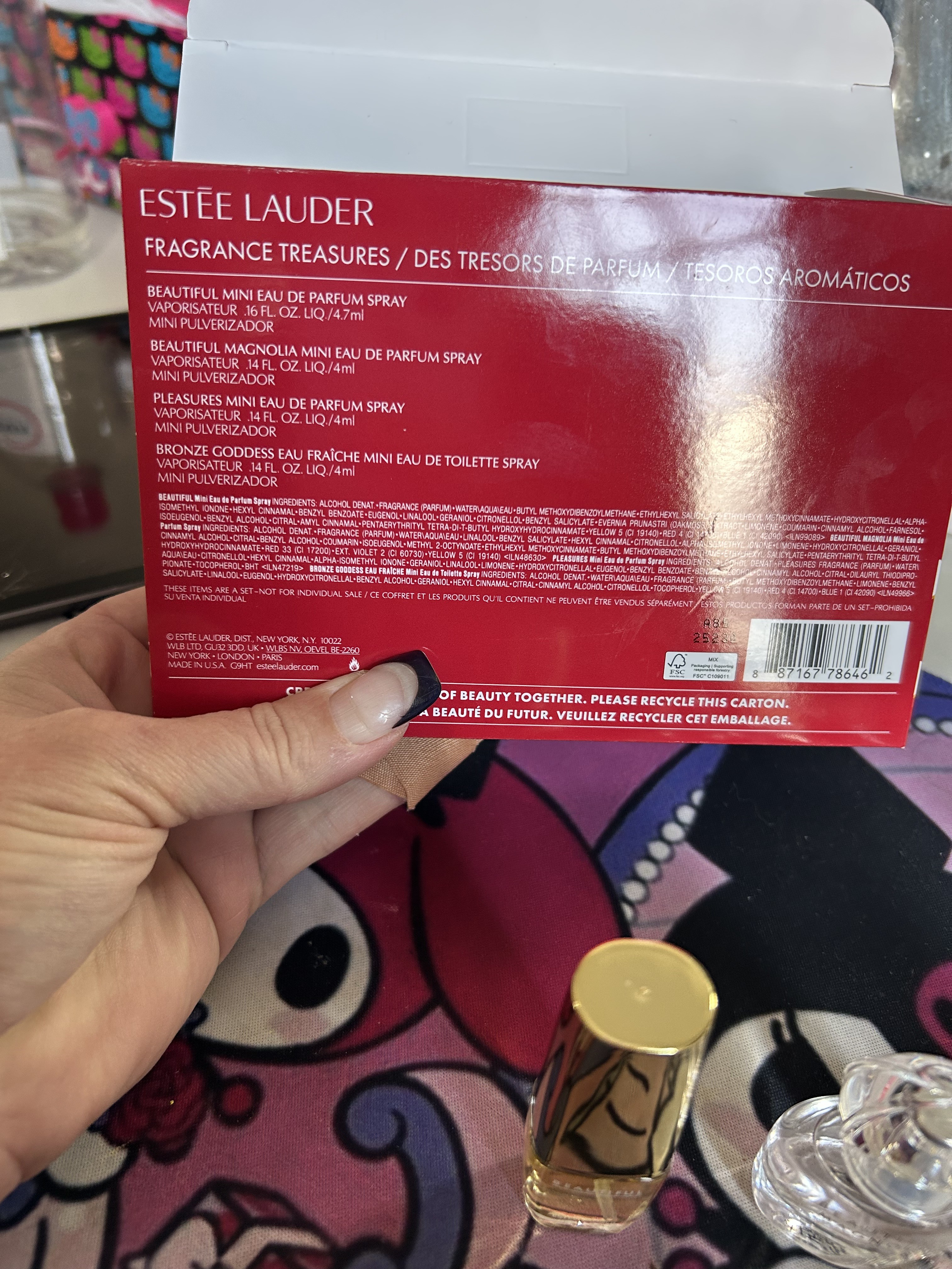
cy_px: 634
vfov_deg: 67.3
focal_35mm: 26
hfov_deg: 53.1
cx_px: 476
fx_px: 953
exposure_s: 1/99
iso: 125
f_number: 1.5
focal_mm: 5.7
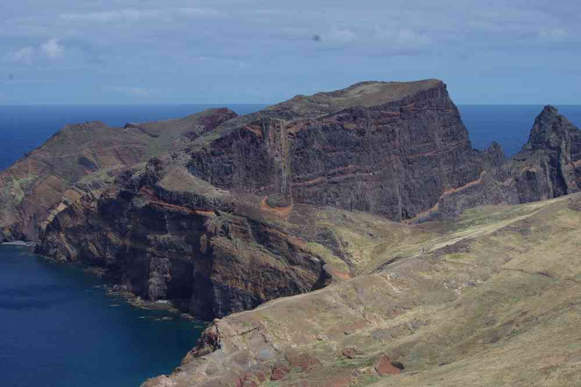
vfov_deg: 16.6
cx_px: 290
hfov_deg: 24.6
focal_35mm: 82
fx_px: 1331
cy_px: 194
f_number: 11
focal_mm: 55
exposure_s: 1/125
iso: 200
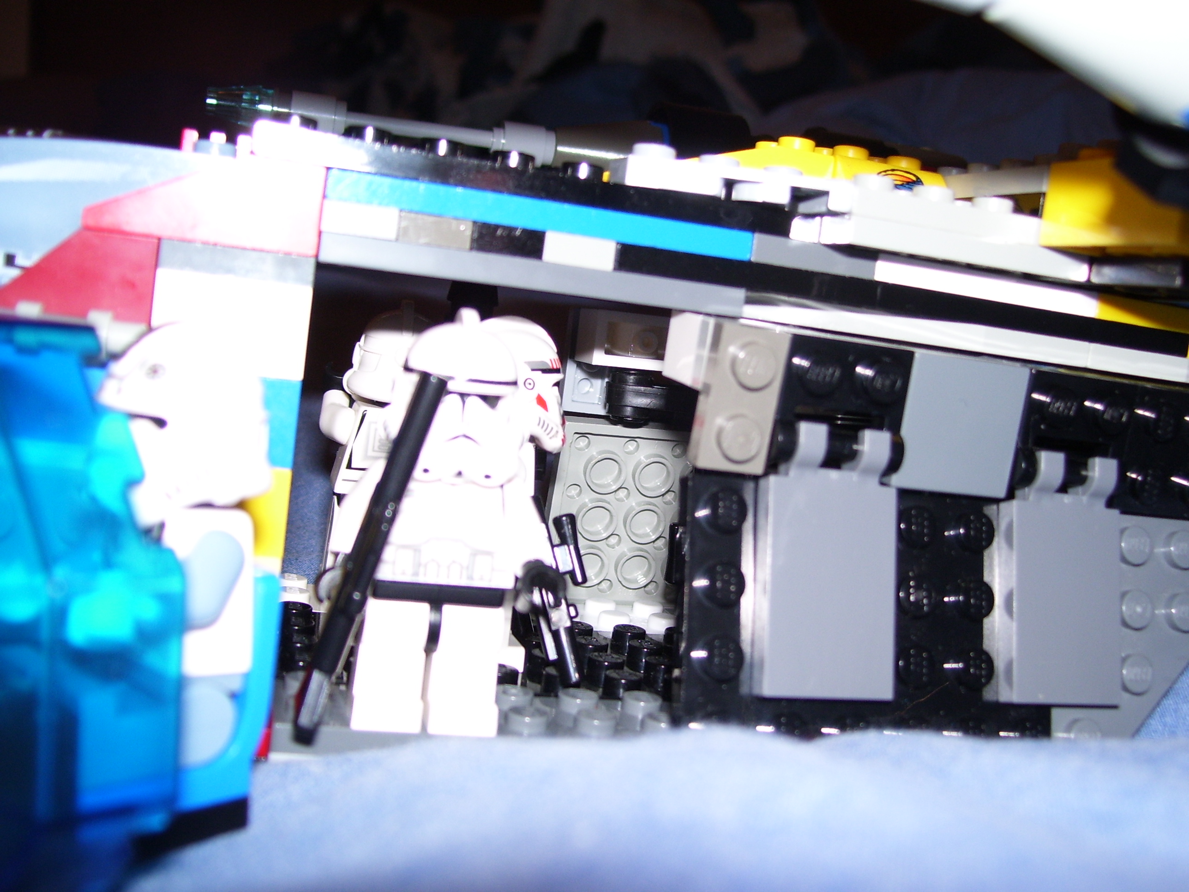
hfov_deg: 50.1
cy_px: 446
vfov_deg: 38.7
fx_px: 1271
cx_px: 594
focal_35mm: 37
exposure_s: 1/60
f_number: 2.7
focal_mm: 6
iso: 80
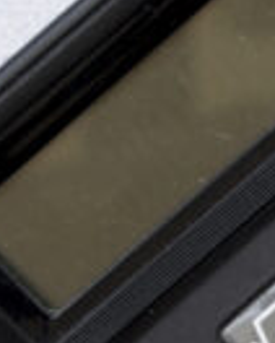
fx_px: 3177
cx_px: 1295
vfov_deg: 6.0
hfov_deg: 4.4
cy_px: 695
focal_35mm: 313
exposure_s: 1/4
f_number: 8
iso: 100
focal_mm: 43
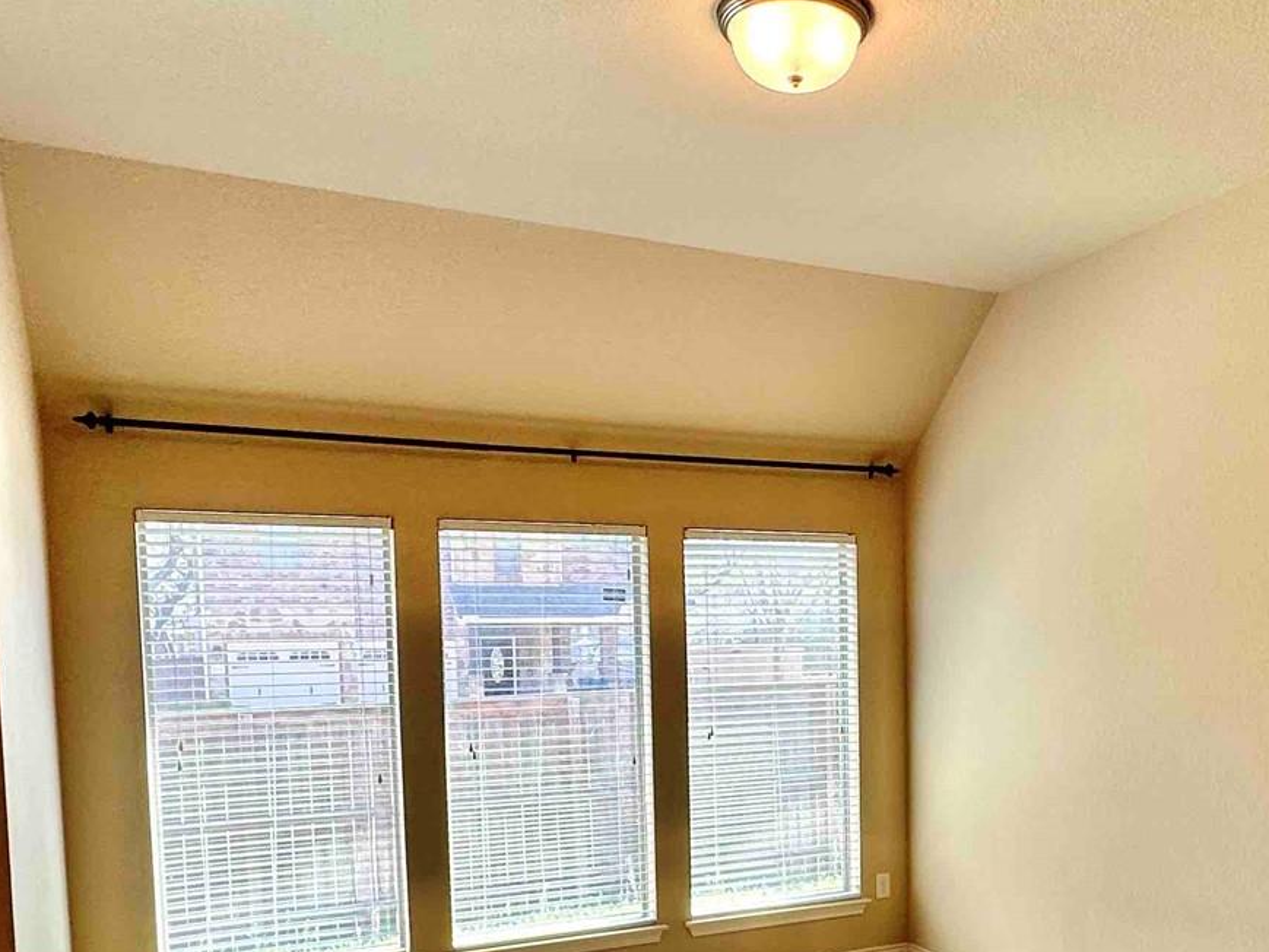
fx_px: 1210
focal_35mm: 33
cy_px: 724
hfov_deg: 53.8
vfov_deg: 41.6
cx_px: 883
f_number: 2.2
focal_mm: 2.22
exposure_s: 1/120
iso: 50
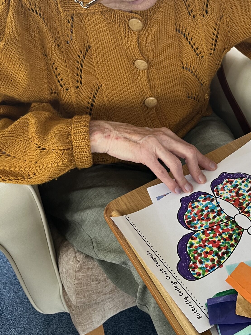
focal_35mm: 45
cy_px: 127
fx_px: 435
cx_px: 192
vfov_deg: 41.8
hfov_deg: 31.5
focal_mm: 5.1
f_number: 1.6
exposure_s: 1/80
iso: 125
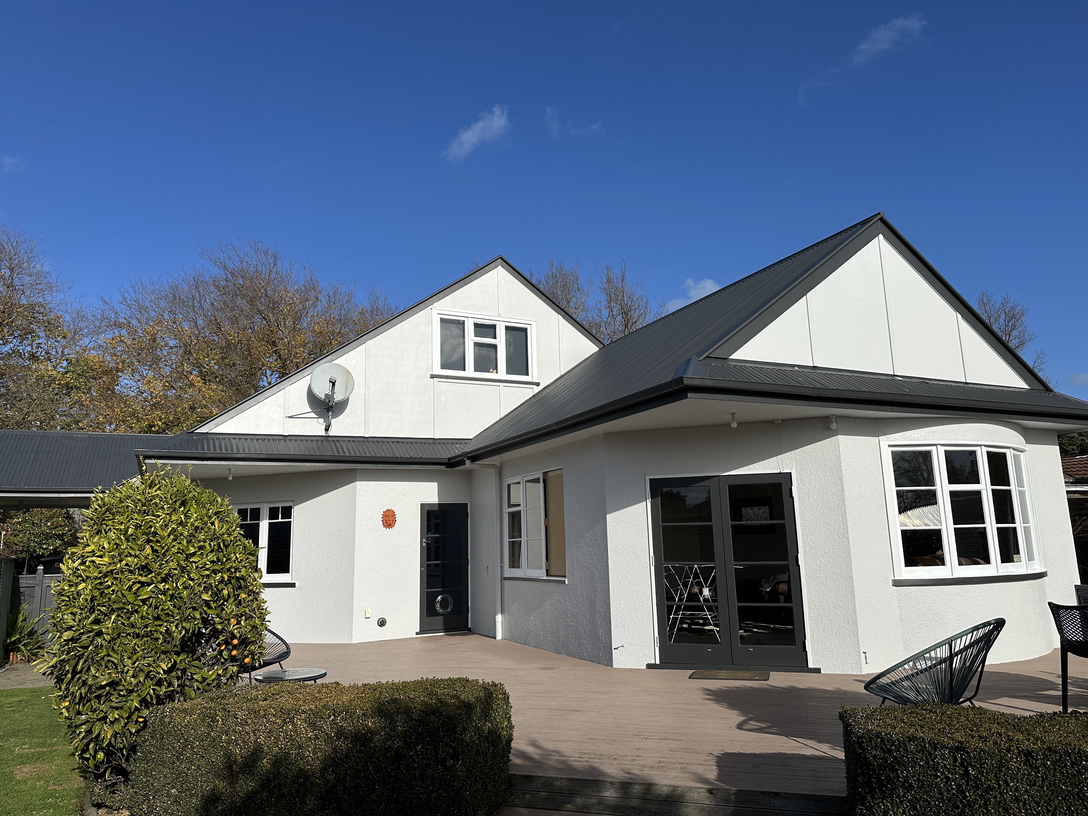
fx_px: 754
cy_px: 408
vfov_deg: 56.8
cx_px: 544
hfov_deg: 71.6
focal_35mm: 24
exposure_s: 1/8929
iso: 80
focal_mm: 6.86
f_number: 1.78
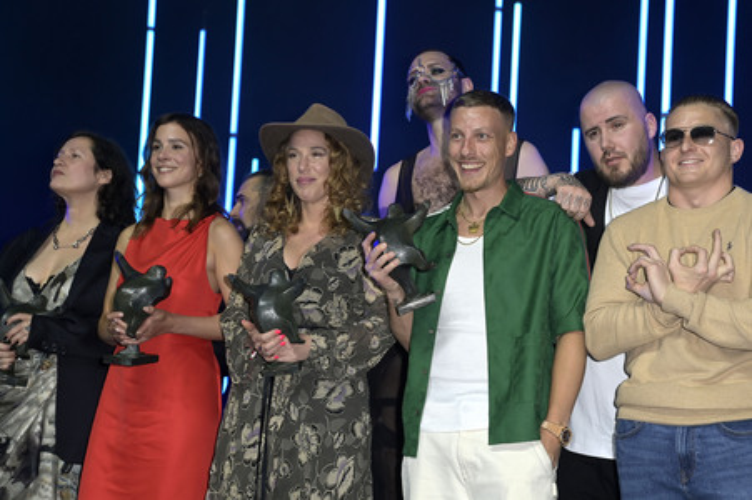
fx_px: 1378
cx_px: 376
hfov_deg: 30.5
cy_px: 250
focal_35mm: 66
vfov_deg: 20.6
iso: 800
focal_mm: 66
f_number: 5.6
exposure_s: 1/250
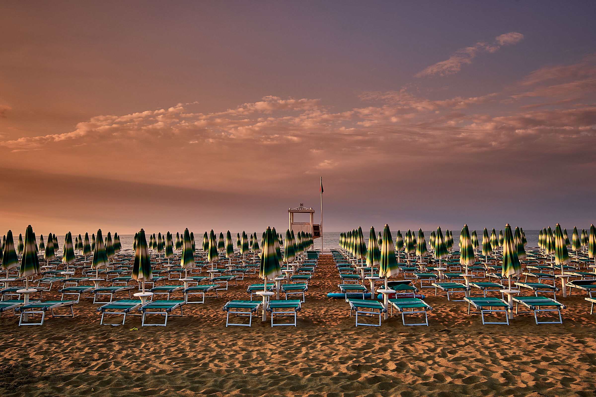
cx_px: 298
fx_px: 497
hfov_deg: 61.9
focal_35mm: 30
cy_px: 198
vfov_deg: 43.6
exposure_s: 1/80
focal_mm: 20
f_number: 10
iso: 100
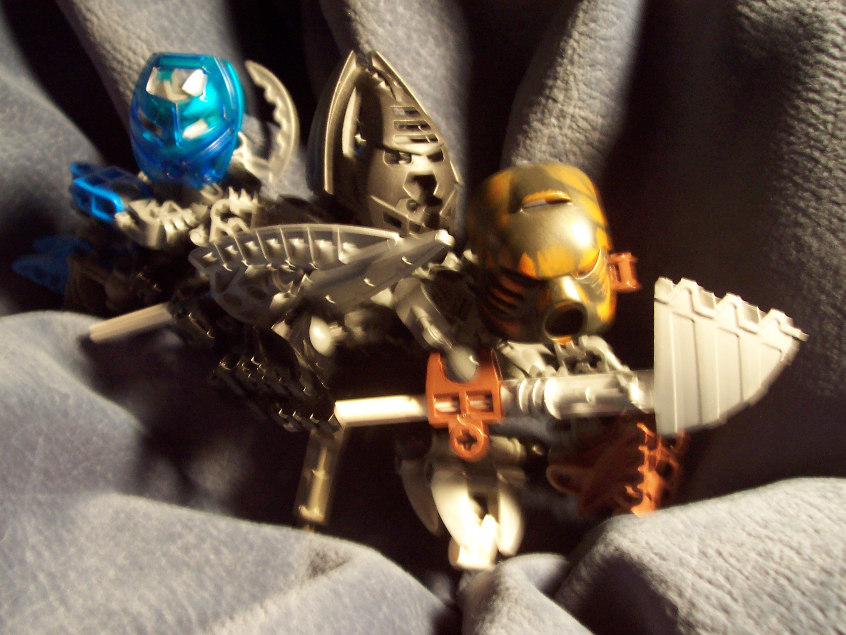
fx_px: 904
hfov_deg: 50.1
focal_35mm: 37
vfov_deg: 38.7
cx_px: 423
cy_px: 318
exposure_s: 1/8
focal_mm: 5.6
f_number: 2.8
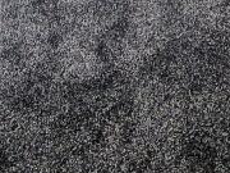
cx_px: 73
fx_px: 492
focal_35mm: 74
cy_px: -308
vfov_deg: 12.3
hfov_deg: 26.2
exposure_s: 1/50
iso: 160
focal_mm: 2.2
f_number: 2.2
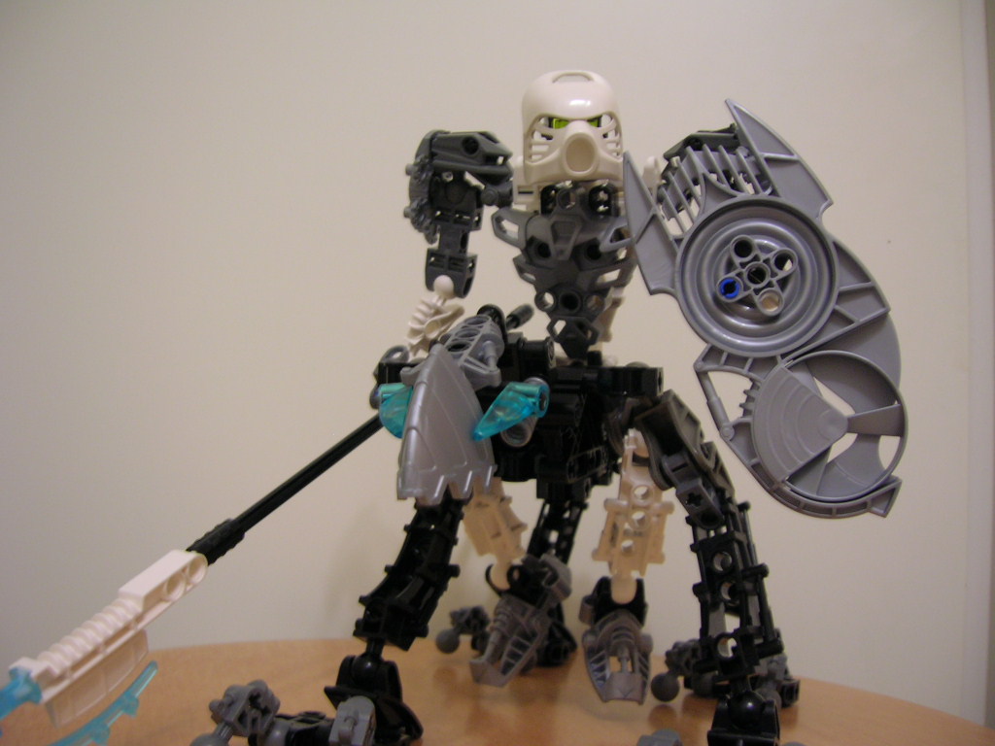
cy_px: 373
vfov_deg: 41.8
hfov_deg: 54.0
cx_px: 498
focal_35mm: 34
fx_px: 977
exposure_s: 1/3.9
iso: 75
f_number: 2.9
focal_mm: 5.7
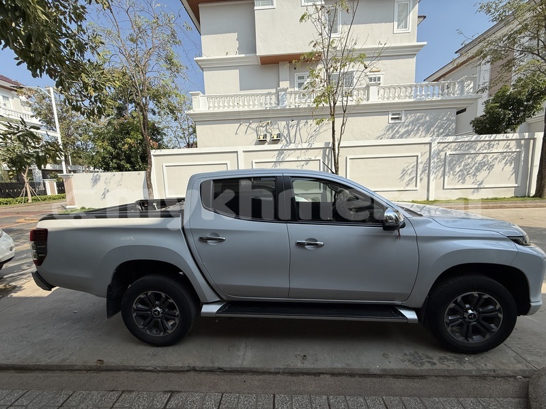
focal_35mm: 14
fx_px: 221
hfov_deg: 102.1
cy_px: 204
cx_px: 273
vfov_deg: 85.7
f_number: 2.2
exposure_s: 1/1613
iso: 50
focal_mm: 2.22
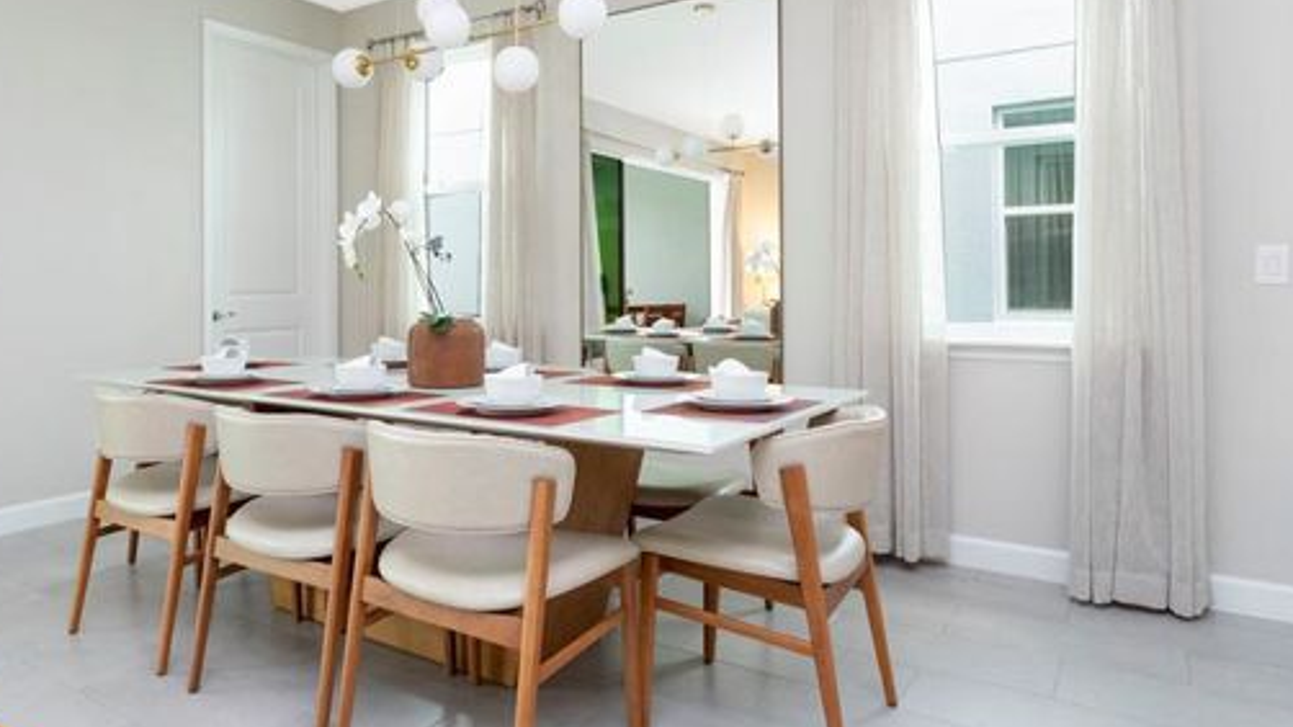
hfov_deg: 73.0
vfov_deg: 45.6
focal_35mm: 25
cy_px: 280
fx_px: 857
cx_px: 498
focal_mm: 17
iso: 1000
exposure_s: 1/5
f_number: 13
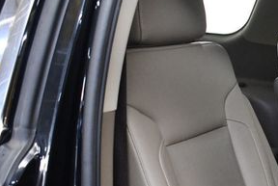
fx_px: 619
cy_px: 175
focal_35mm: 80
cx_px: 305
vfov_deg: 16.8
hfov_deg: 23.7
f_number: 3.5
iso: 2800
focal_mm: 18
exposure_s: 1/125
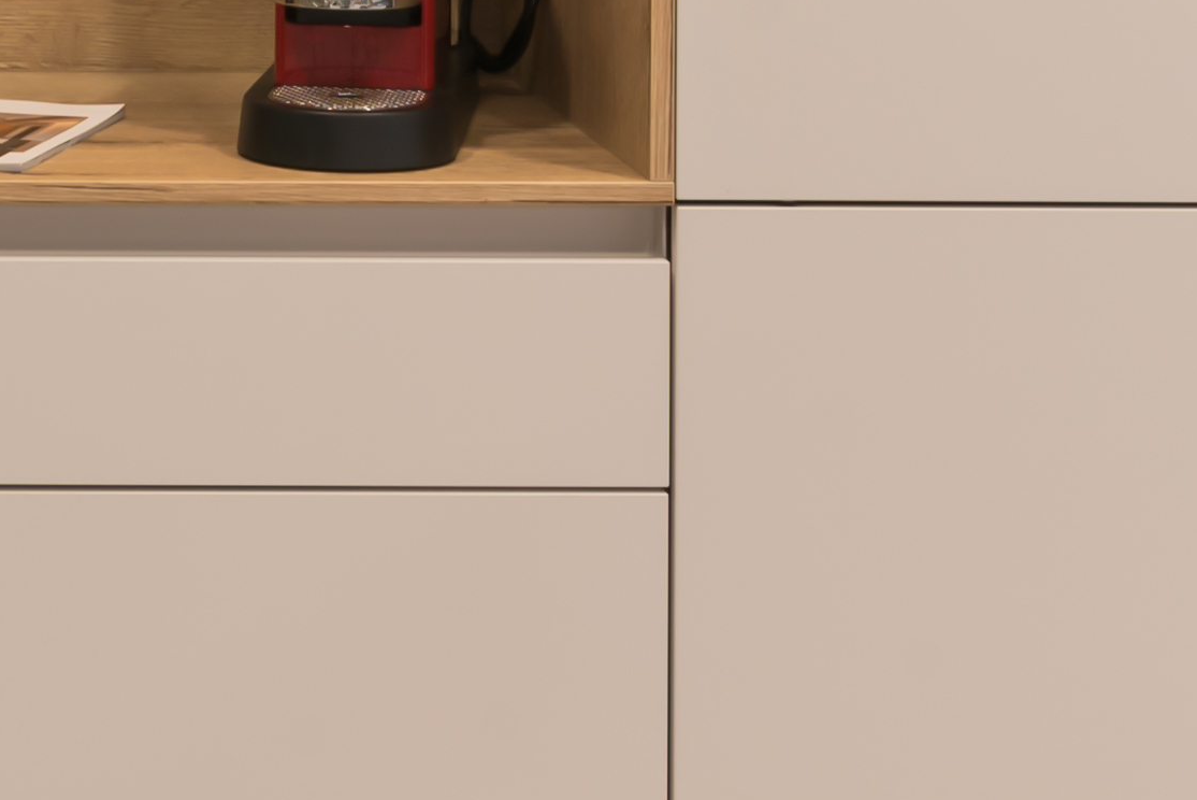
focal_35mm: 84
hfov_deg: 22.9
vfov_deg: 15.1
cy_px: -390
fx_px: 2794
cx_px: -74
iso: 100
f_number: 11
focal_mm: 16
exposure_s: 1/1.67
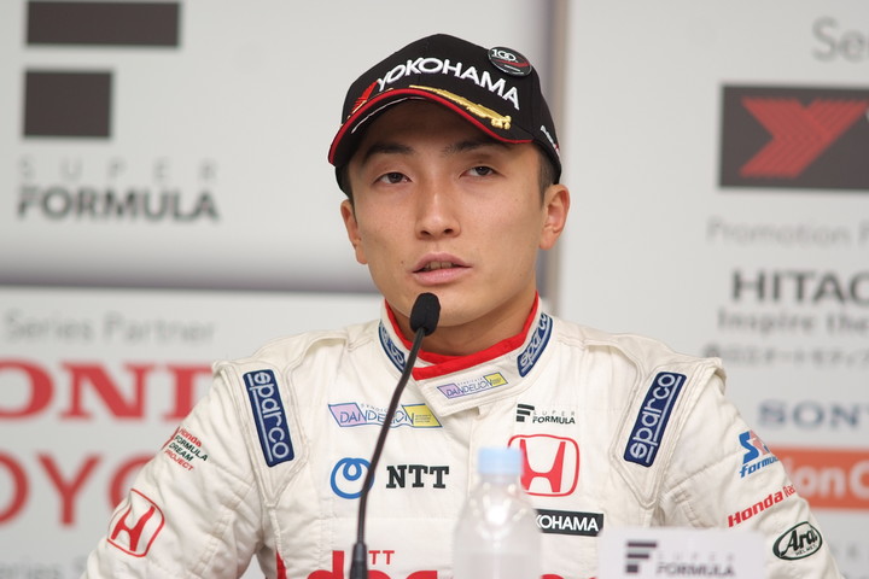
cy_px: 290
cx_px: 434
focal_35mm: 270
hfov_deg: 7.6
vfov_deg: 5.1
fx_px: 6517
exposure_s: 1/250
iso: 400
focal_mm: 180
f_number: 2.8
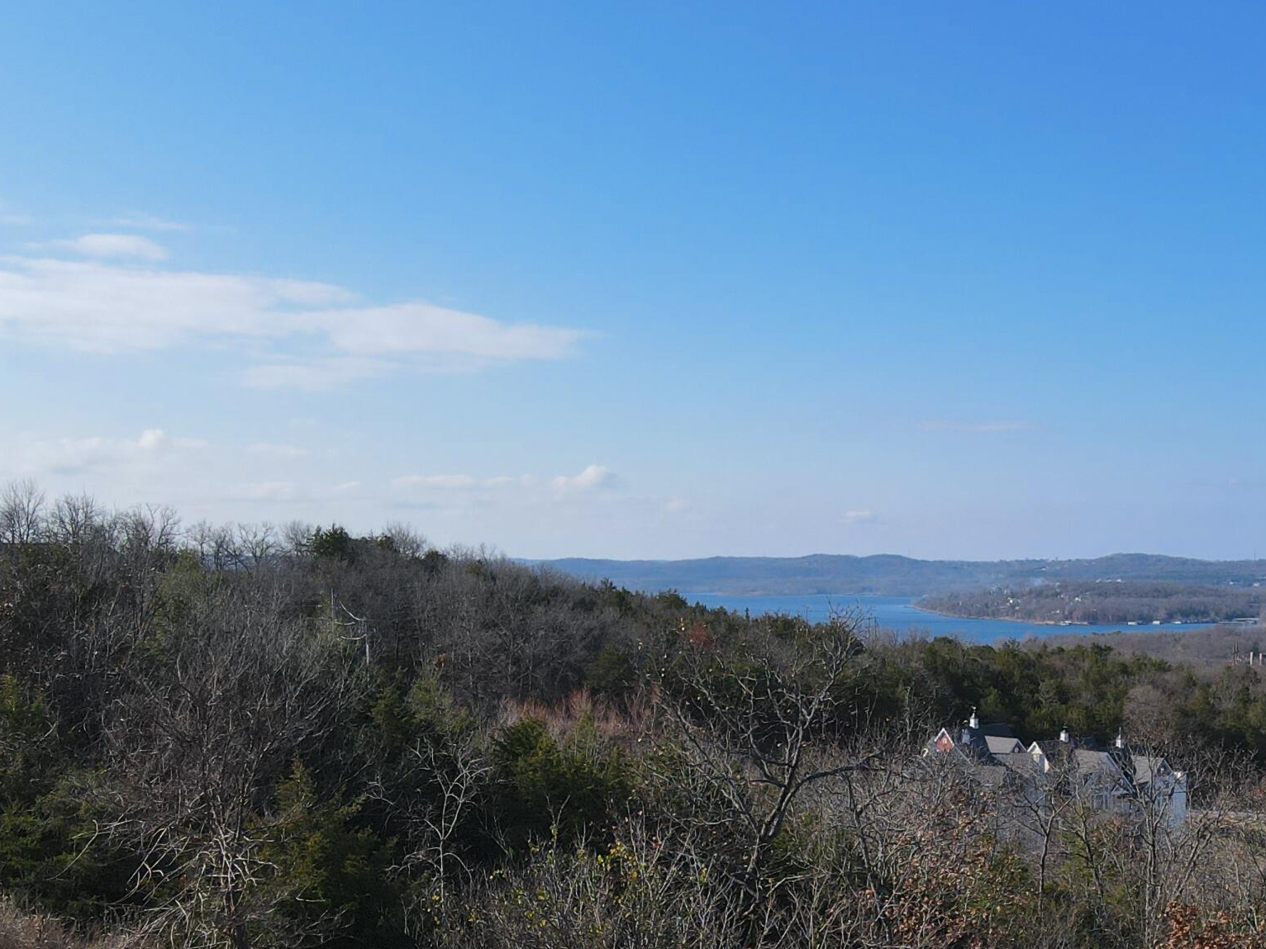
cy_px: 796
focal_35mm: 47
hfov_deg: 39.5
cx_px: 918
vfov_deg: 29.9
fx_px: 1719
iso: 100
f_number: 2.8
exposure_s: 1/800
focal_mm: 4.5
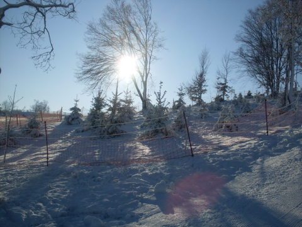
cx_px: 151
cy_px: 114
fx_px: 332
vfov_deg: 37.7
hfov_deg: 49.0
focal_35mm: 38
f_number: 8.4
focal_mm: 6.3
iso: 80
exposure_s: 1/750
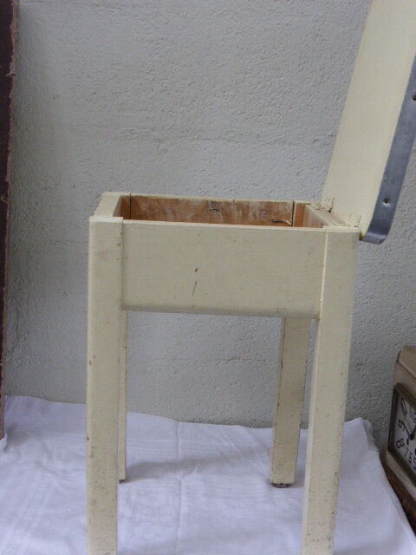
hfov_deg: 24.0
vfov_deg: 31.7
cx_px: 208
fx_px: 977
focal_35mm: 61
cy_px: 278
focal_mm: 10.3
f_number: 4.7
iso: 400
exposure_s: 1/20
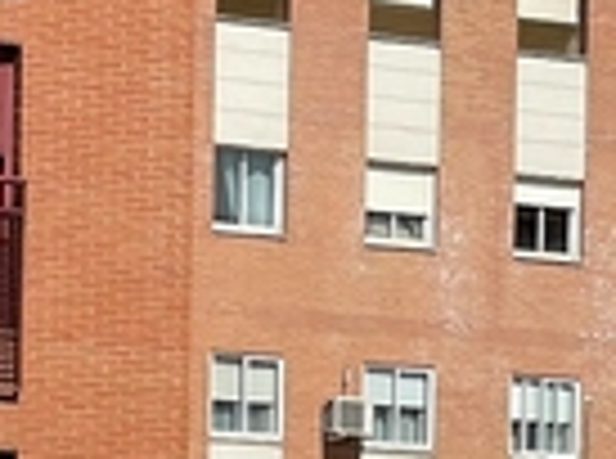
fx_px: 6656
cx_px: 715
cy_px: 1035
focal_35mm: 375
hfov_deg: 5.3
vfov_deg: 3.9
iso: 20
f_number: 2.2
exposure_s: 1/2016
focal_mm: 7.5
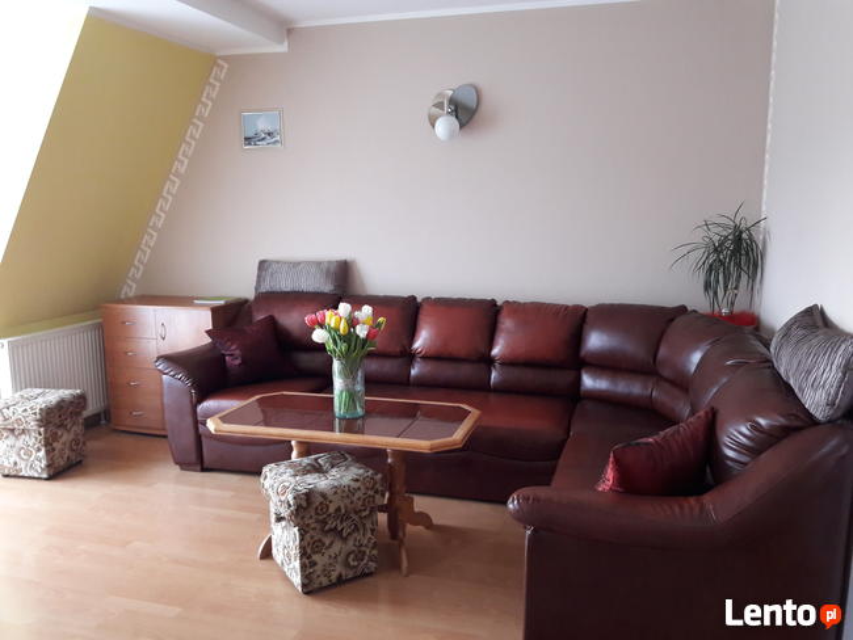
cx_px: 426
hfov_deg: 63.4
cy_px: 320
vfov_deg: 49.8
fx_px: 690
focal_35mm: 28
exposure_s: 1/25
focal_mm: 3.7
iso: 160
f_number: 1.9
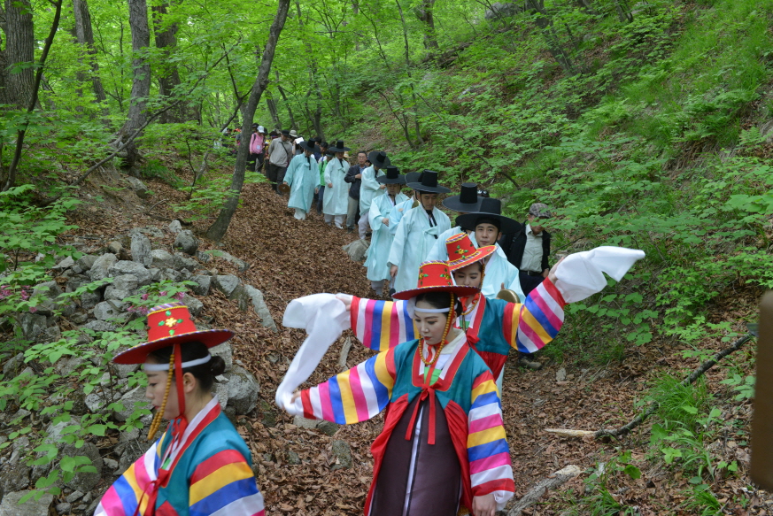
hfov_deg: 57.2
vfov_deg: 40.0
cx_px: 390
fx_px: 709
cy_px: 265
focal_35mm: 33
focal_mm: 32
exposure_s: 1/125
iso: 1250
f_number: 8
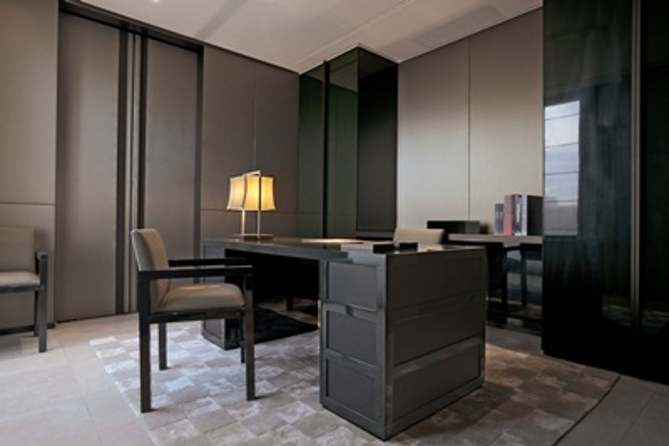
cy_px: 223
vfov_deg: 62.0
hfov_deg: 84.0
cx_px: 334
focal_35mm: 20
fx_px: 372
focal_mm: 20
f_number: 11
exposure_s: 5
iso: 100
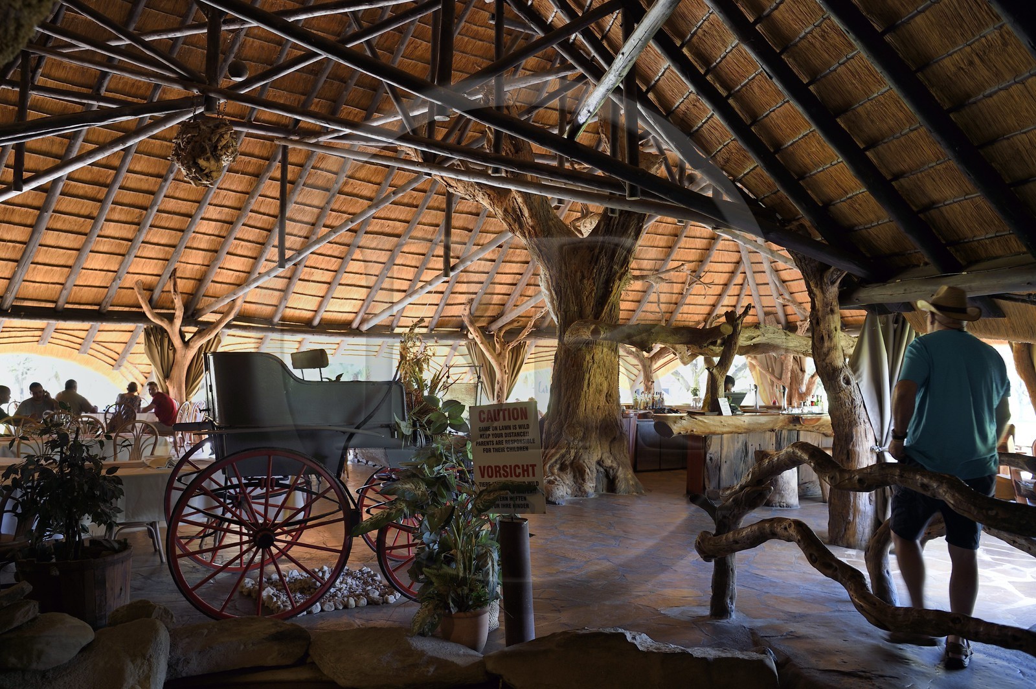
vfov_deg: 44.9
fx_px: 834
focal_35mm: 29
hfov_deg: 63.7
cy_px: 344
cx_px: 518
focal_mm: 29
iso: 200
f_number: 4
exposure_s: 1/20
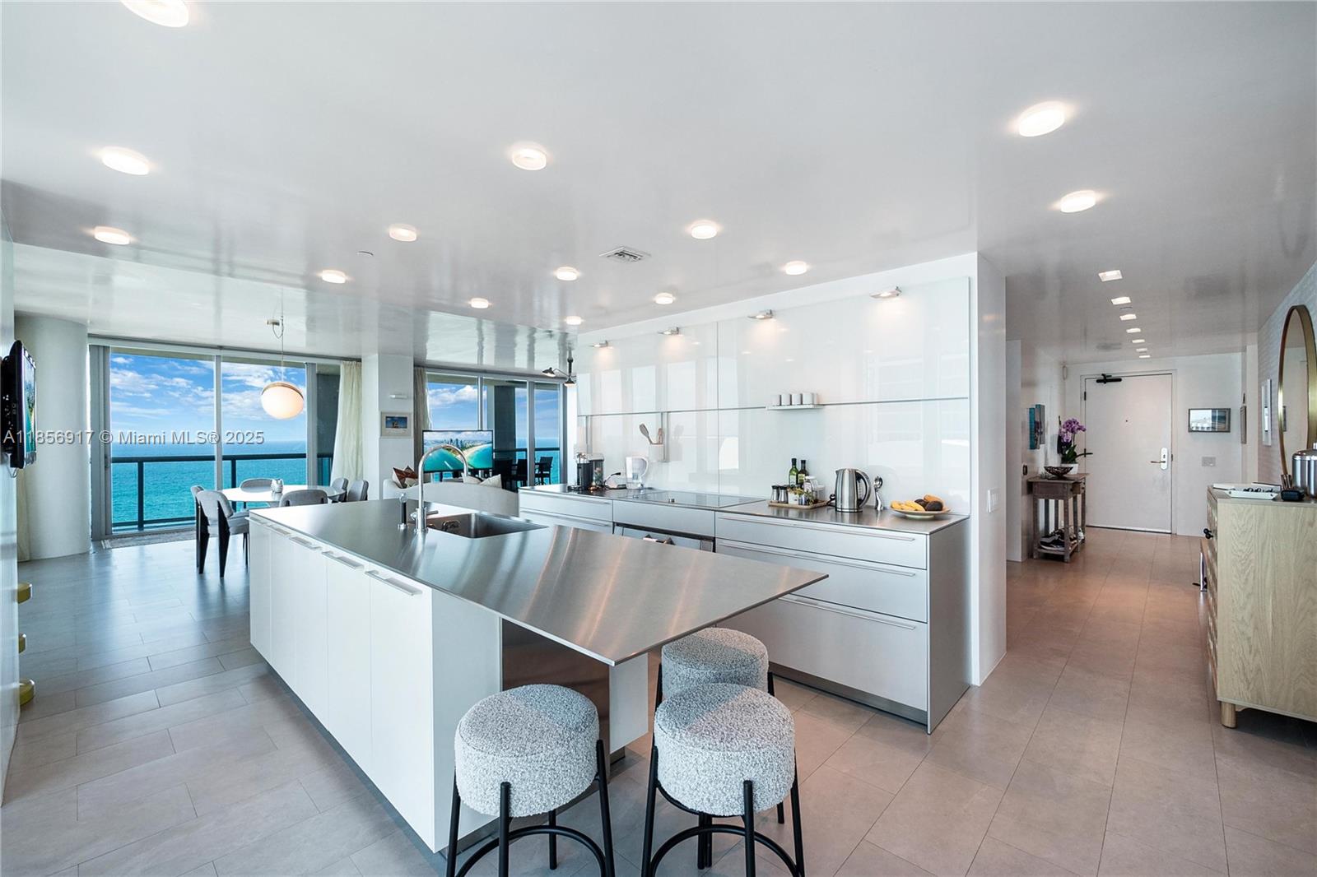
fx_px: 512
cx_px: 658
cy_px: 438
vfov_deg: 81.2
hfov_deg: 104.3
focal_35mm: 14
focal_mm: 7
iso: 400
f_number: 4.5
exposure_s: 1/125
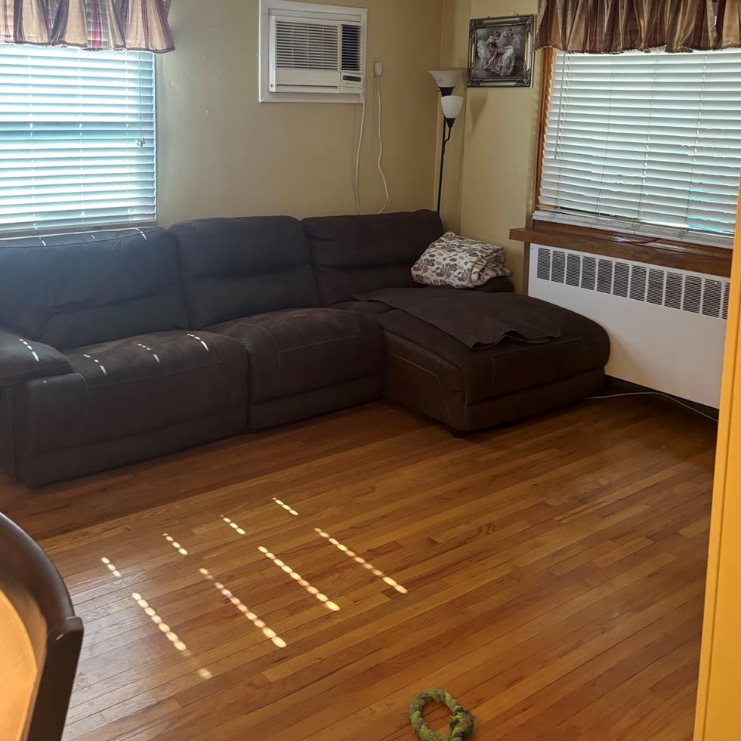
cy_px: 218
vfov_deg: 45.0
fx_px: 872
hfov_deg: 46.0
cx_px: 338
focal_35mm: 36
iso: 200
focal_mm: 5.96
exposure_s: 1/60
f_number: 1.6
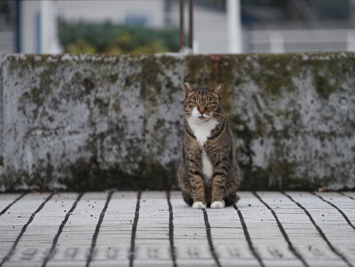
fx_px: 3344
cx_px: 192
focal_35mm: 326
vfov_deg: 4.6
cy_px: 134
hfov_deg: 6.1
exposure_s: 1/320
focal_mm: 300
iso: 1600
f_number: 5.6
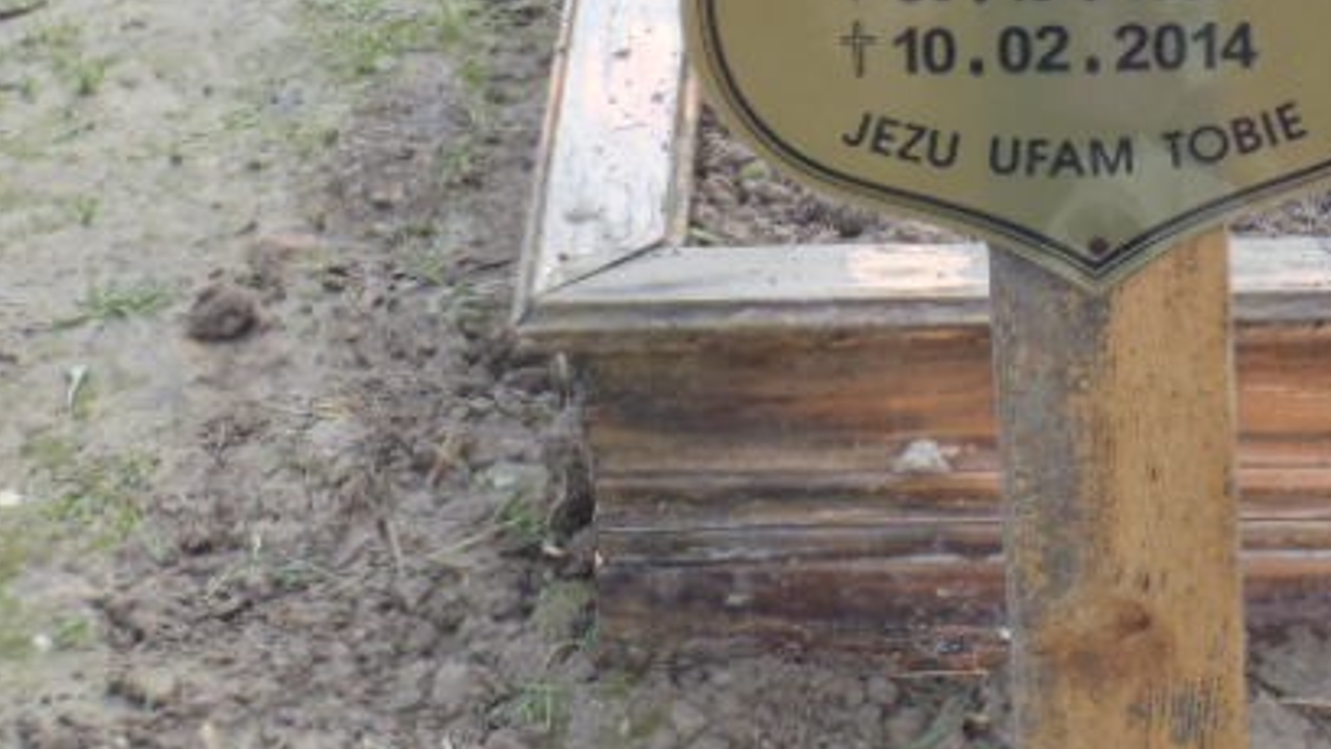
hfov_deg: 12.3
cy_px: 182
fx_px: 6141
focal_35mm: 174
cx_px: 989
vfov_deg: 7.0
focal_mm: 18.2
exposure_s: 1/80
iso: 200
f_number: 5.1
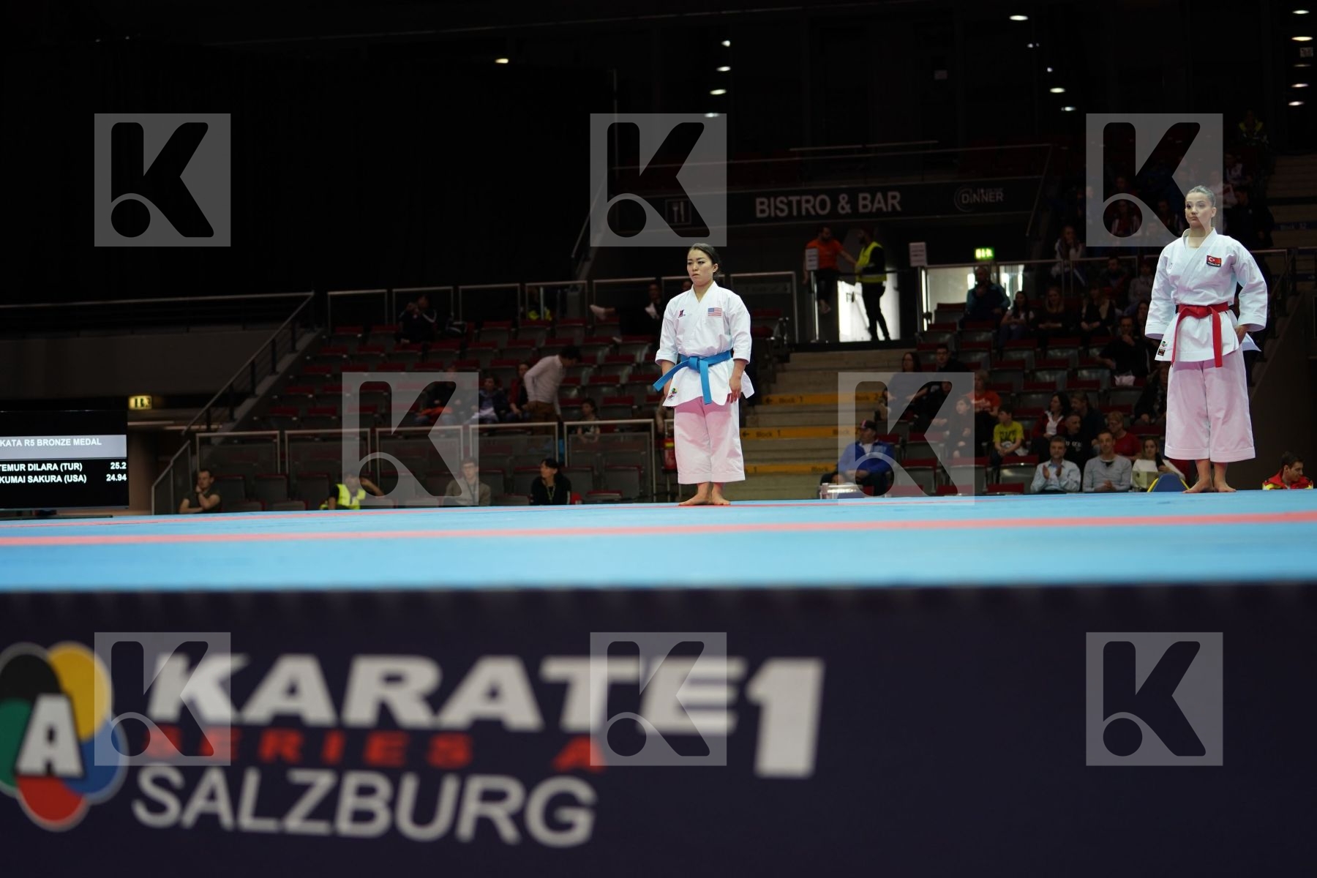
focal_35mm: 70
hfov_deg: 28.8
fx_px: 2561
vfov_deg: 19.5
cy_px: 439
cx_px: 658
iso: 800
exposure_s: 1/200
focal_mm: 70
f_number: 2.8
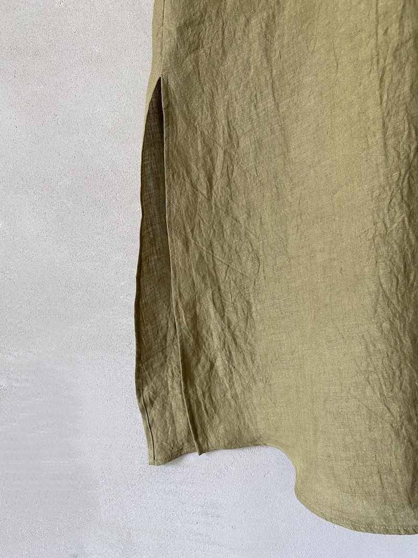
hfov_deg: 53.1
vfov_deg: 67.3
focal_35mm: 26
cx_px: 209
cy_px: 279
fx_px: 419
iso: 125
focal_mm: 4.25
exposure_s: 1/64
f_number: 1.8
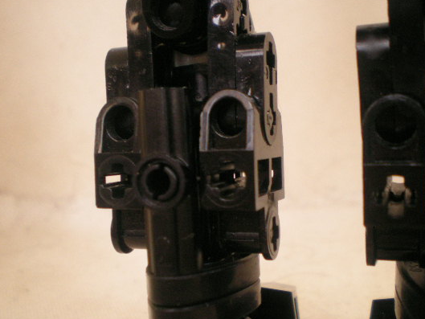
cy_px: 162
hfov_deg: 41.2
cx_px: 186
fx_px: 565
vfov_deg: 31.5
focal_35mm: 46
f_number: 3.1
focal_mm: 6.3
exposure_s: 1/128
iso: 206
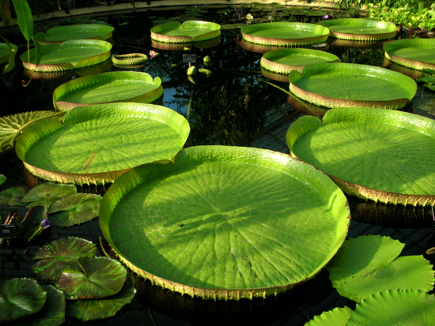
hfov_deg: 52.6
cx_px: 218
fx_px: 440
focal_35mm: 35
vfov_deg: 40.7
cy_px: 163
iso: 50
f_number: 3
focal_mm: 5.8
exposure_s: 1/137
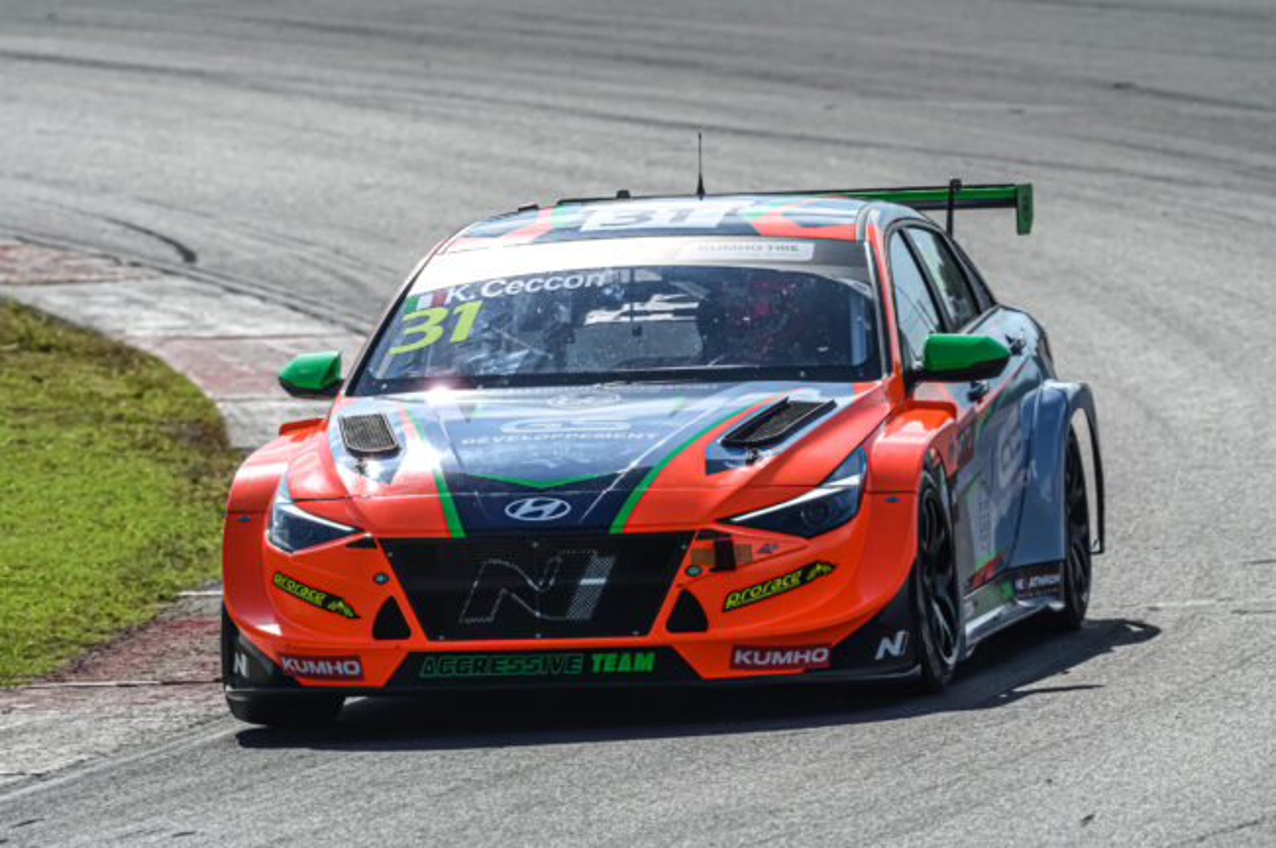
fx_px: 17704
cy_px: 424
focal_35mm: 500
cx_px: 638
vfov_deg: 2.7
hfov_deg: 4.1
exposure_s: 1/800
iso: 200
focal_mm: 500
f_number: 10
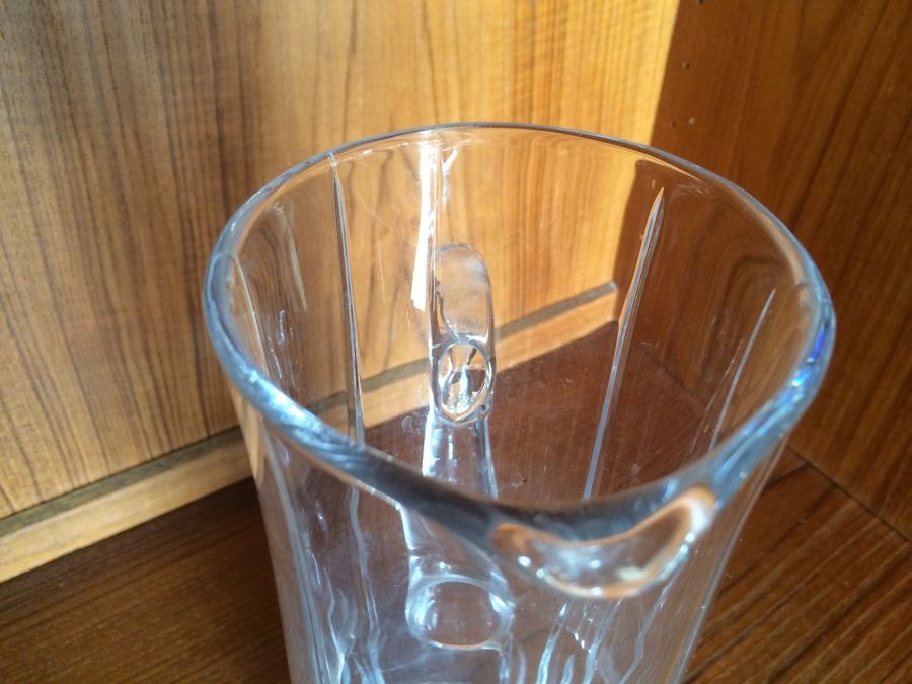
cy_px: 342
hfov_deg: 60.0
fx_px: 790
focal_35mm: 30
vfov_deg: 46.8
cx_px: 456
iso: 64
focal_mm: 4.12
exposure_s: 1/30
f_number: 2.2
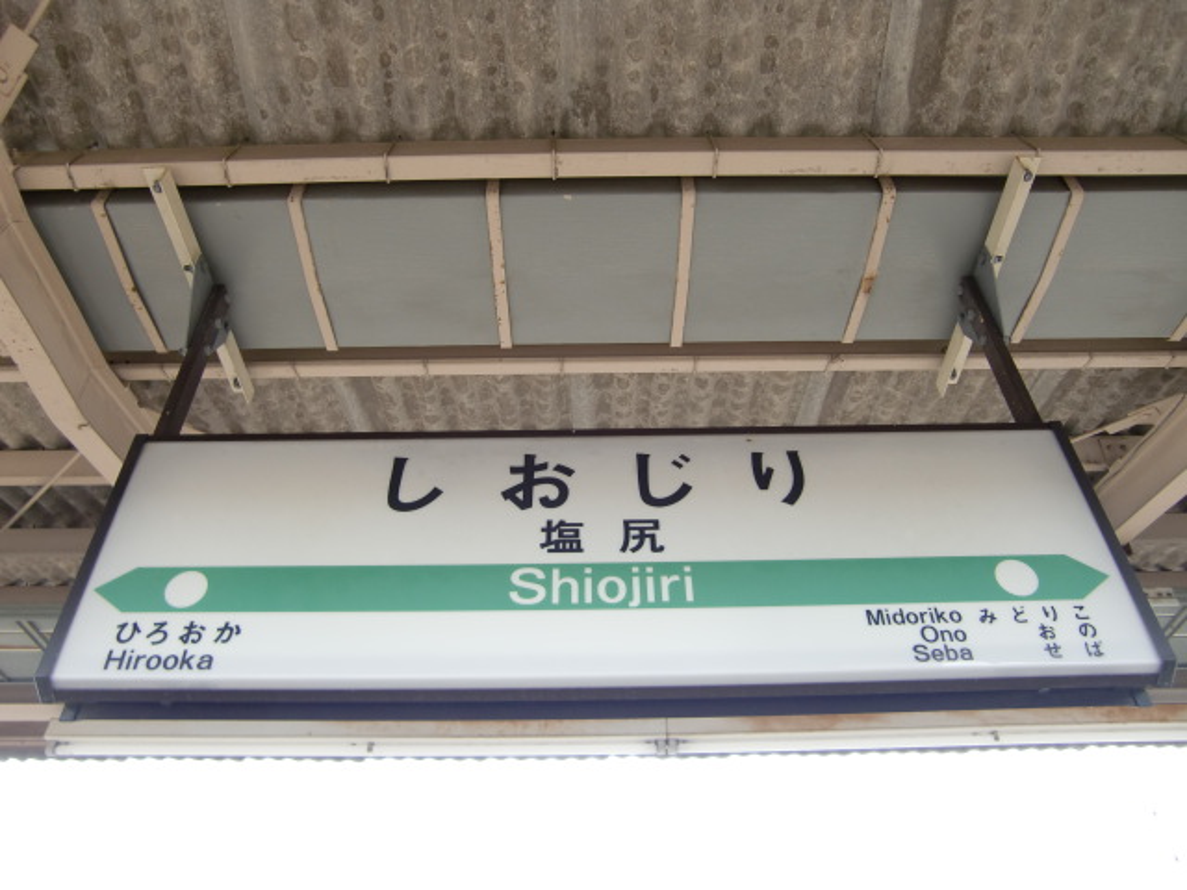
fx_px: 960
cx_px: 594
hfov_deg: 63.4
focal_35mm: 28
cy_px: 445
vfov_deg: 49.7
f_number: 2.6
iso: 125
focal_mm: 4.9
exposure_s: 1/60
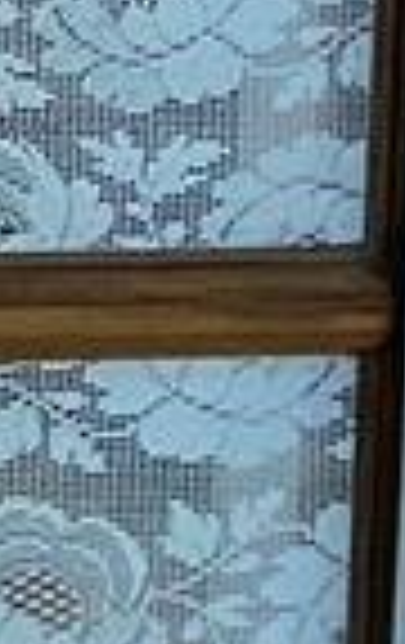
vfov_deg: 9.3
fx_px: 3462
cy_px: -964
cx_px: -1665
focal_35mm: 197
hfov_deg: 5.2
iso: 250
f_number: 1.8
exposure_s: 1/60
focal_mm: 4.25
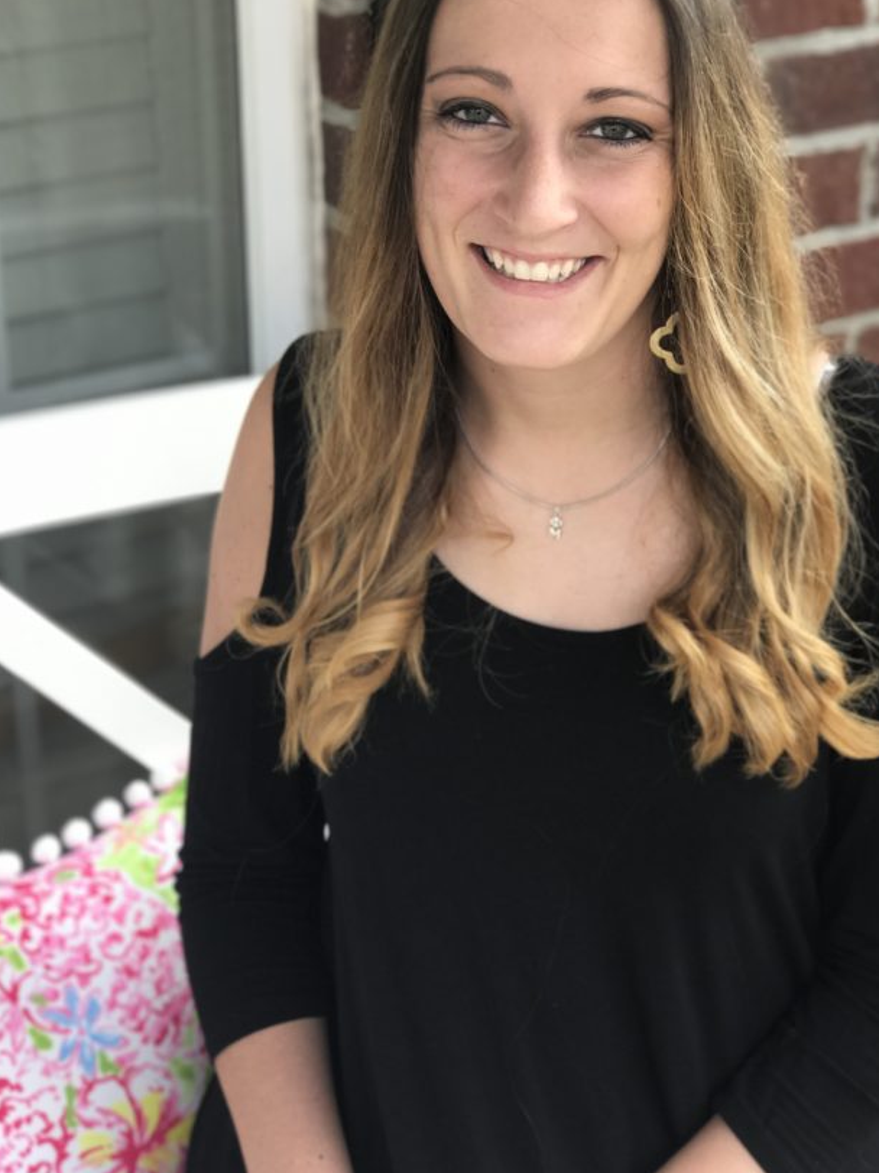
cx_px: 460
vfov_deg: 27.0
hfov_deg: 20.4
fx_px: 2438
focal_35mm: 72
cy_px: 479
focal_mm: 6.6
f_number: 2.8
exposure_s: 1/60
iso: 25
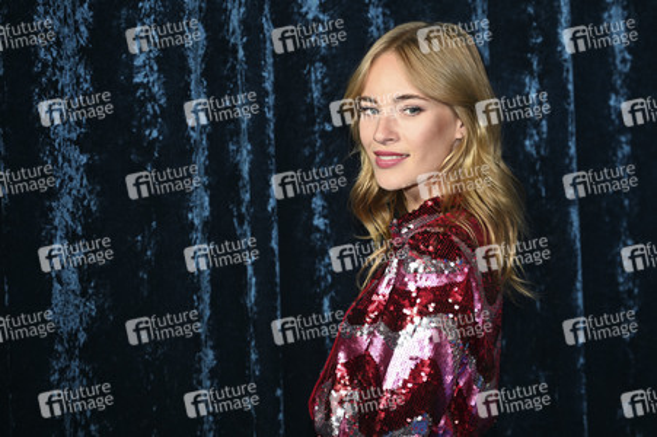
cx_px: 328
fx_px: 1368
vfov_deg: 18.2
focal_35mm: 75
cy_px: 218
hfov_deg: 27.0
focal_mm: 75
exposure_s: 1/125
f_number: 2.8
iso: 400
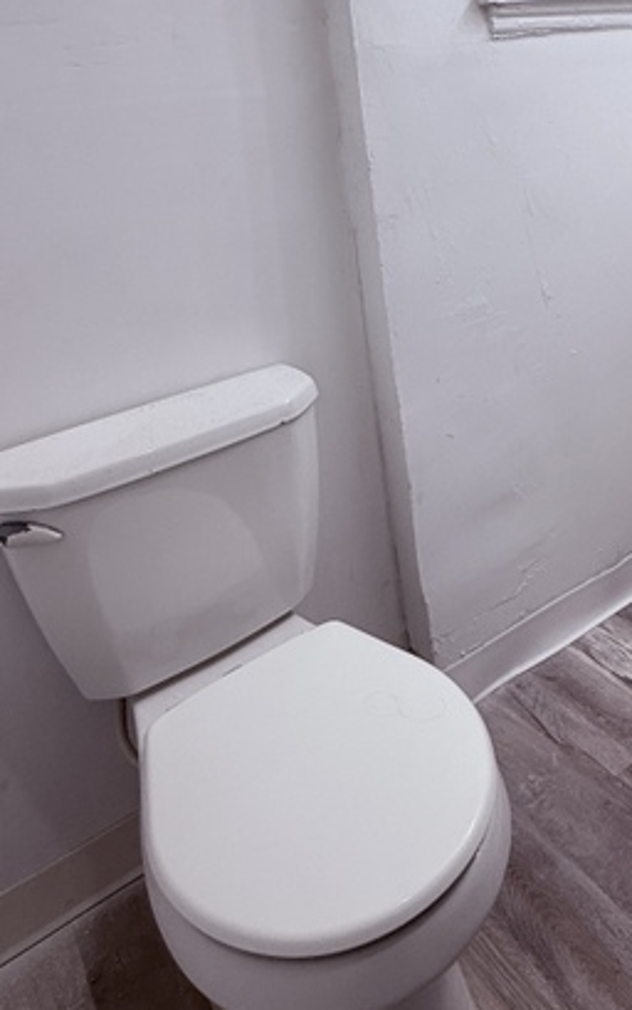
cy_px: 264
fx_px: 798
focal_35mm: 29
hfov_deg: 42.3
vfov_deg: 61.3
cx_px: 444
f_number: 2.2
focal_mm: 2.22
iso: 125
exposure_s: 1/120
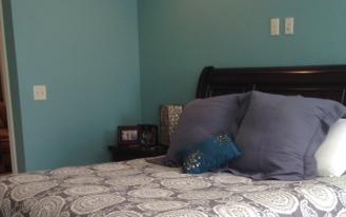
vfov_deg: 18.6
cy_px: 226
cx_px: 169
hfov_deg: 30.2
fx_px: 642
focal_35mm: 68
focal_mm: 4.12
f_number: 2.4
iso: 50
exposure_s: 1/20
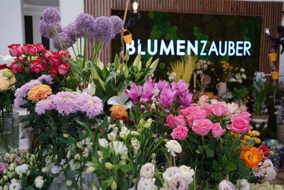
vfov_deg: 37.9
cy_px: 95
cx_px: 142
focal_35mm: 35
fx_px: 276
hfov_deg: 54.4
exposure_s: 1/160
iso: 800
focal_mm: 35
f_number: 4
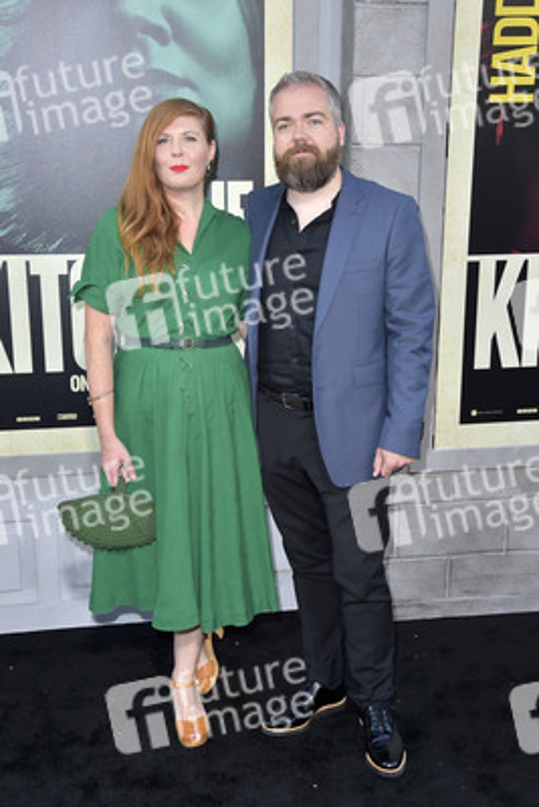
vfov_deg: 43.6
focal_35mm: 45
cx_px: 270
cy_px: 404
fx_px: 1010
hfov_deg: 29.9
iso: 320
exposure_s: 1/250
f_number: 7.1
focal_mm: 45
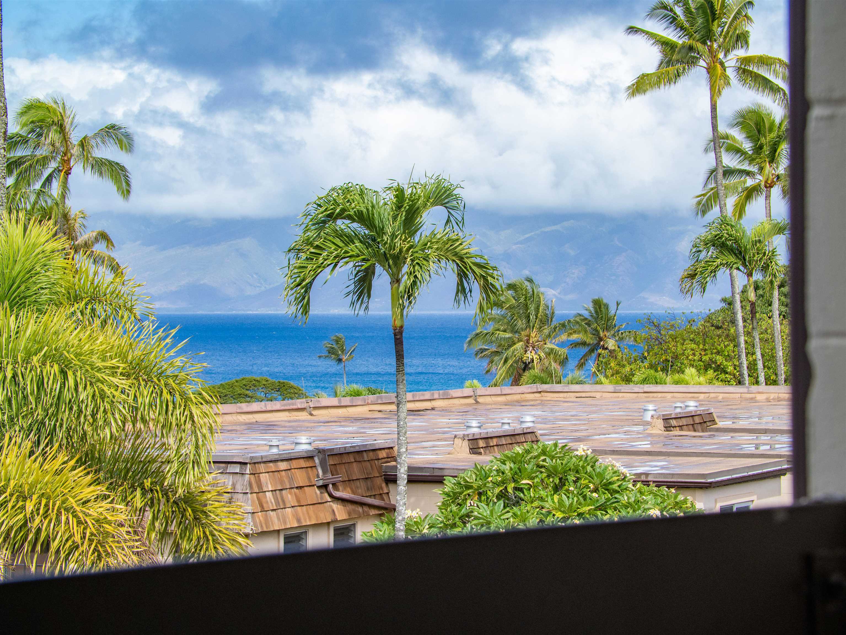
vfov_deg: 11.1
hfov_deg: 14.7
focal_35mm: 134
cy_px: 318
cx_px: 423
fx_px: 3276
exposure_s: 1/500
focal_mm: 67
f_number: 8
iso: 400
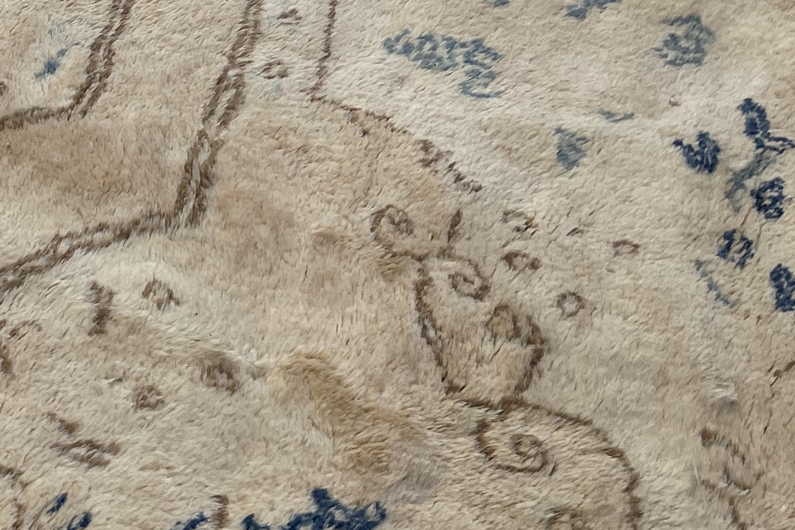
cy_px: 252
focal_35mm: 79
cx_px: -270
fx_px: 1745
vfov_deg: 17.3
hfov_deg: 22.6
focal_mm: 5.1
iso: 64
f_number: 1.6
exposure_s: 1/62
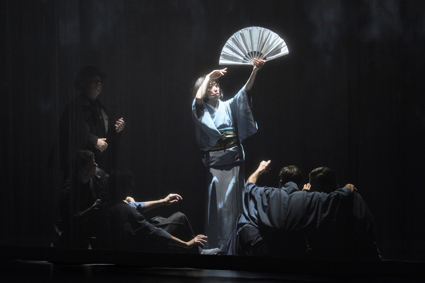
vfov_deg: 7.7
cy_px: 142
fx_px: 2101
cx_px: 212
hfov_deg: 11.5
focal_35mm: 178
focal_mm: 178
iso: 4000
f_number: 3.5
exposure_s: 1/200
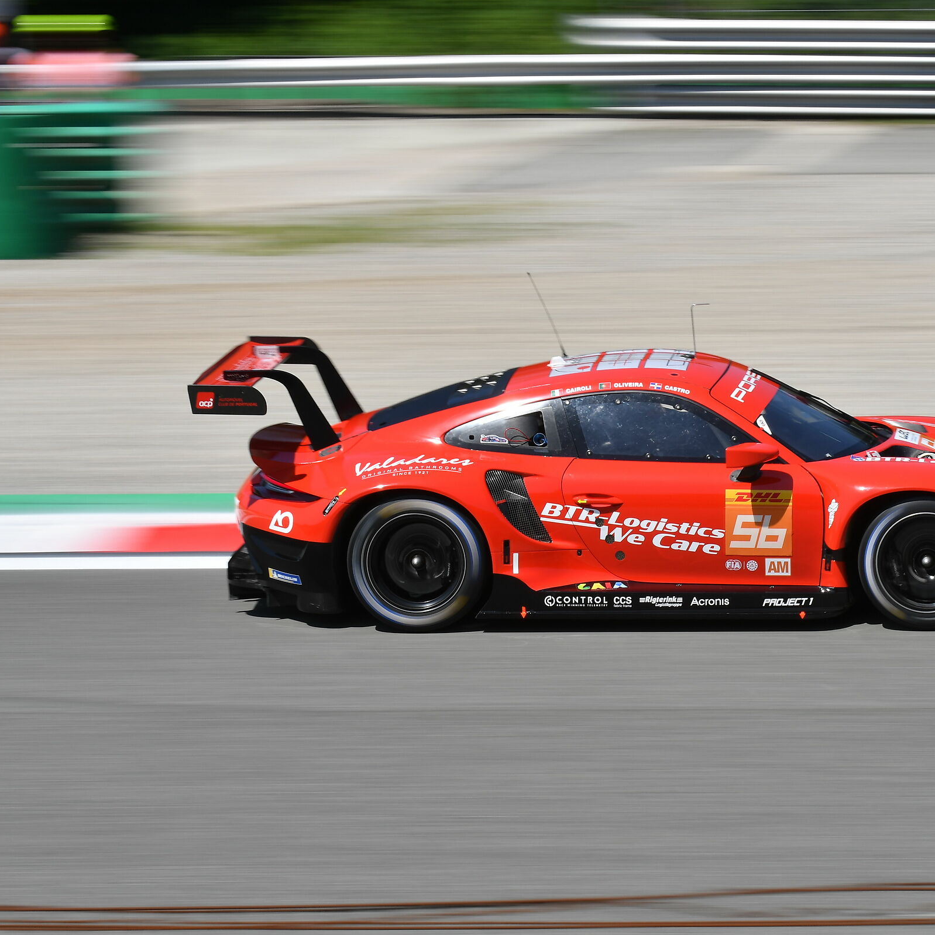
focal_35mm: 157
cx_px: 651
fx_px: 4798
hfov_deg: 11.1
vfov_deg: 11.1
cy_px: 468
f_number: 16
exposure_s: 1/125
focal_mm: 82
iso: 100
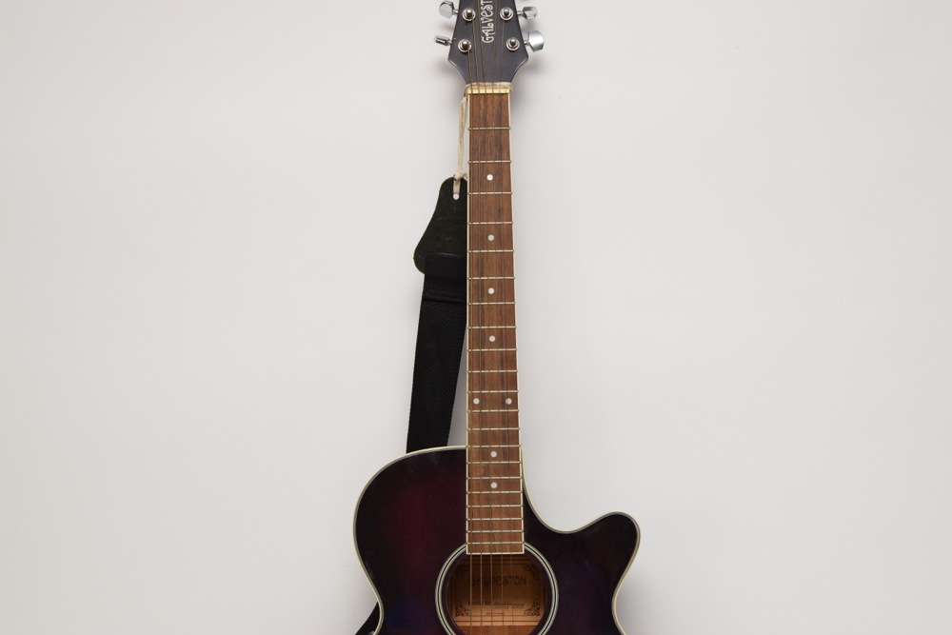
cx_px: 476
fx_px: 2182
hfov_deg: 24.6
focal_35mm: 82
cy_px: 318
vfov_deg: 16.6
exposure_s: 1/80
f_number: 5.6
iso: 800
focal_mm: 55
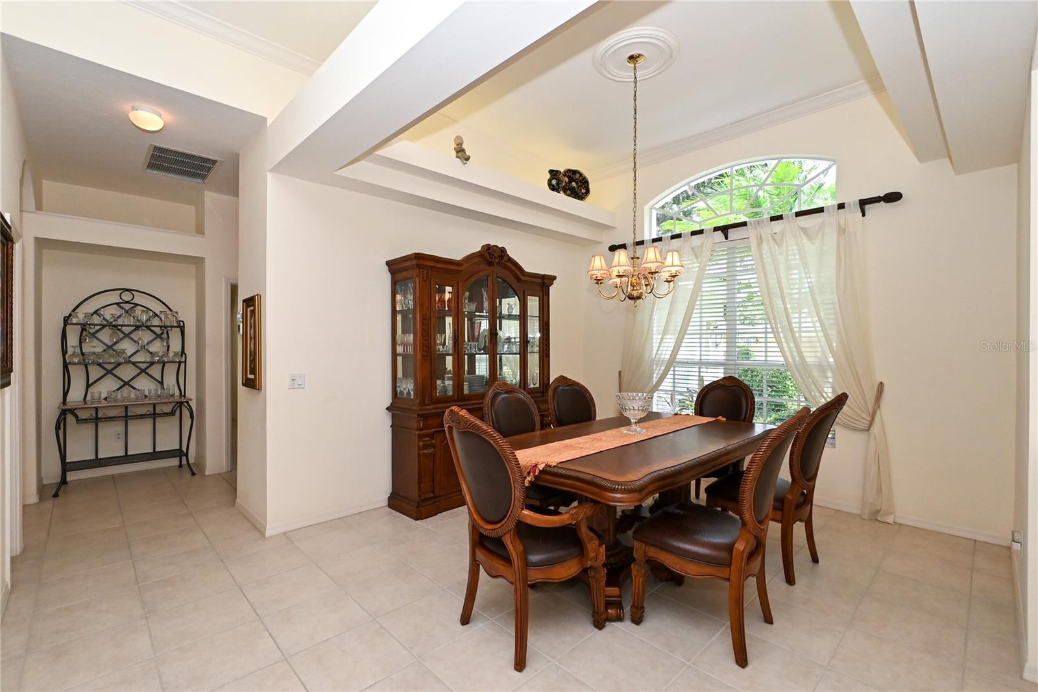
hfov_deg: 100.4
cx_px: 519
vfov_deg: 77.3
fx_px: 432
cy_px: 346
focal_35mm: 15
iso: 800
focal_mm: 10
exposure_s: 1/200
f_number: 8
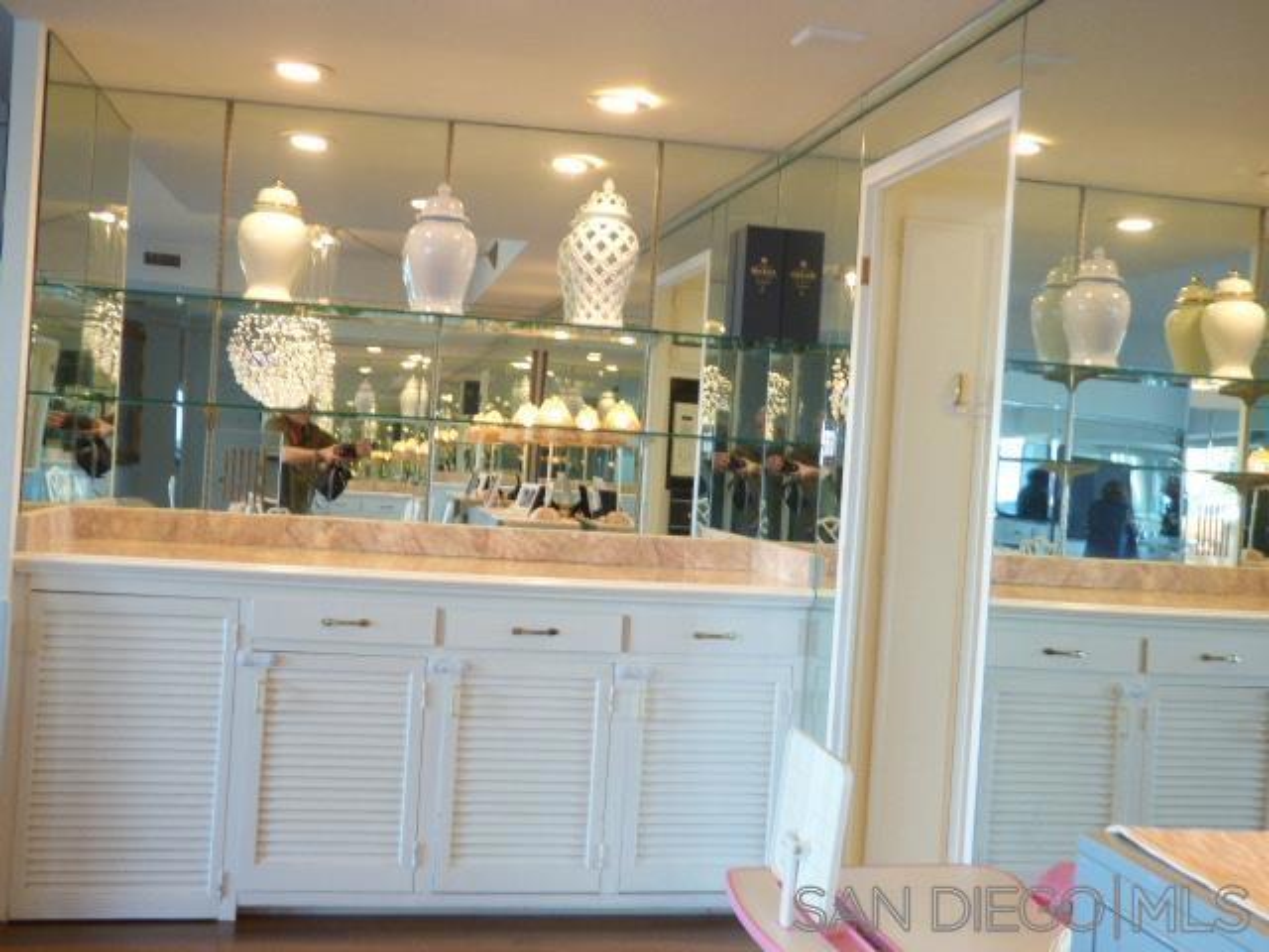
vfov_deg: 35.1
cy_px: 476
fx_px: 1503
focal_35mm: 41
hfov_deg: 45.8
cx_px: 634
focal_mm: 7.37
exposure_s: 1/15
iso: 200
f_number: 3.6
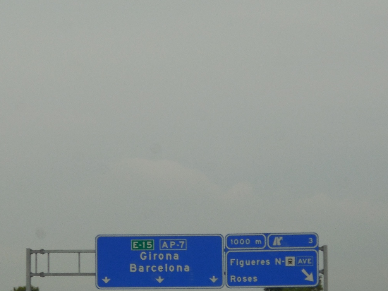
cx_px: 194
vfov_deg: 8.7
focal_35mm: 171
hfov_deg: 11.6
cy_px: 197
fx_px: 1917
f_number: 4.6
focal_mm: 16.5
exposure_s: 1/80
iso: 125
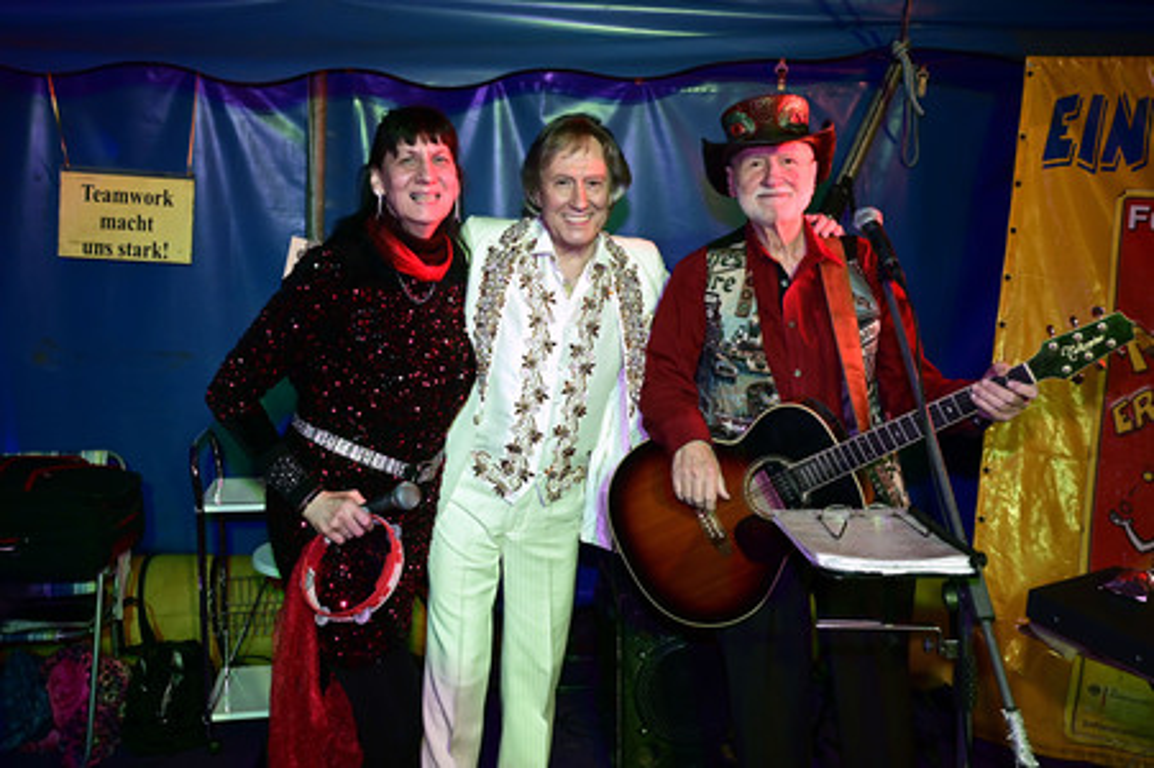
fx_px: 945
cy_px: 384
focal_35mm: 30
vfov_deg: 44.2
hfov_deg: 62.8
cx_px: 577
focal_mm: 29.5
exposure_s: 1/160
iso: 2000
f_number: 6.3
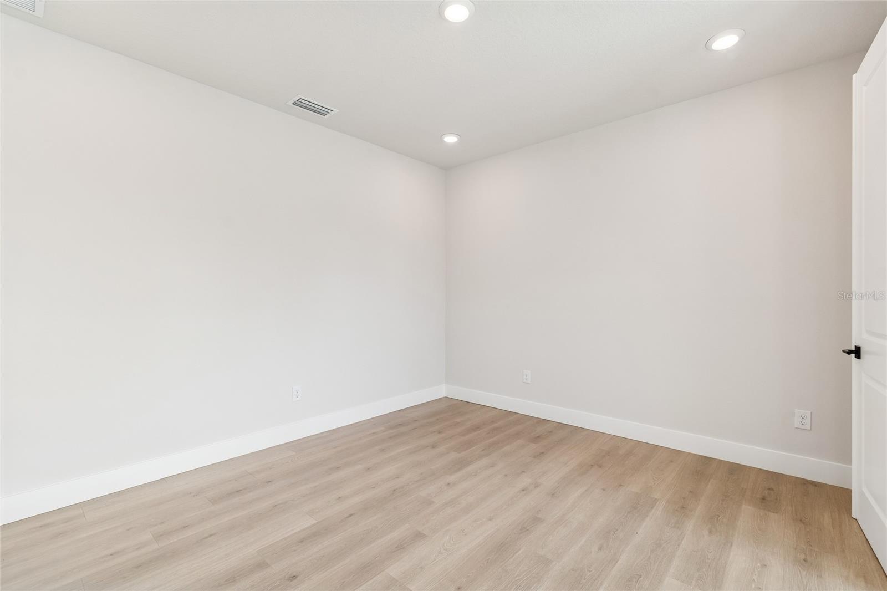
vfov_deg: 77.3
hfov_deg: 100.4
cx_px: 444
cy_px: 296
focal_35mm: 15
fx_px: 369
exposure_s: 1/10
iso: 100
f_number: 7.1
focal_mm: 10
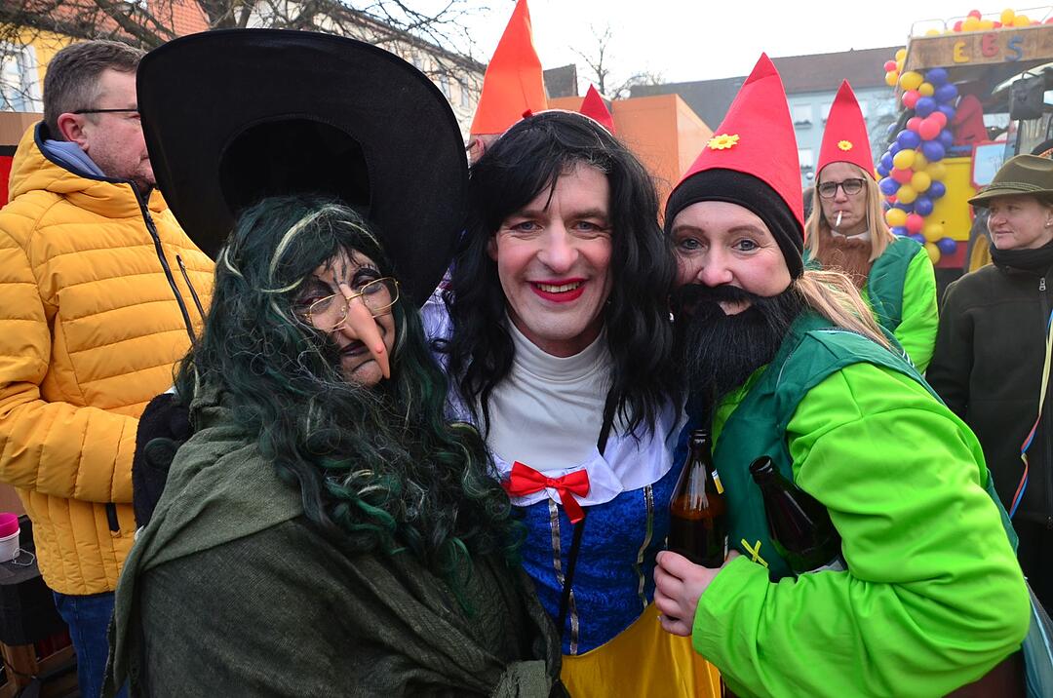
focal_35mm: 27
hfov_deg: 67.5
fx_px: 788
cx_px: 526
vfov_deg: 47.8
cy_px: 349
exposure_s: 1/160
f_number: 5.6
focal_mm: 18
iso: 400
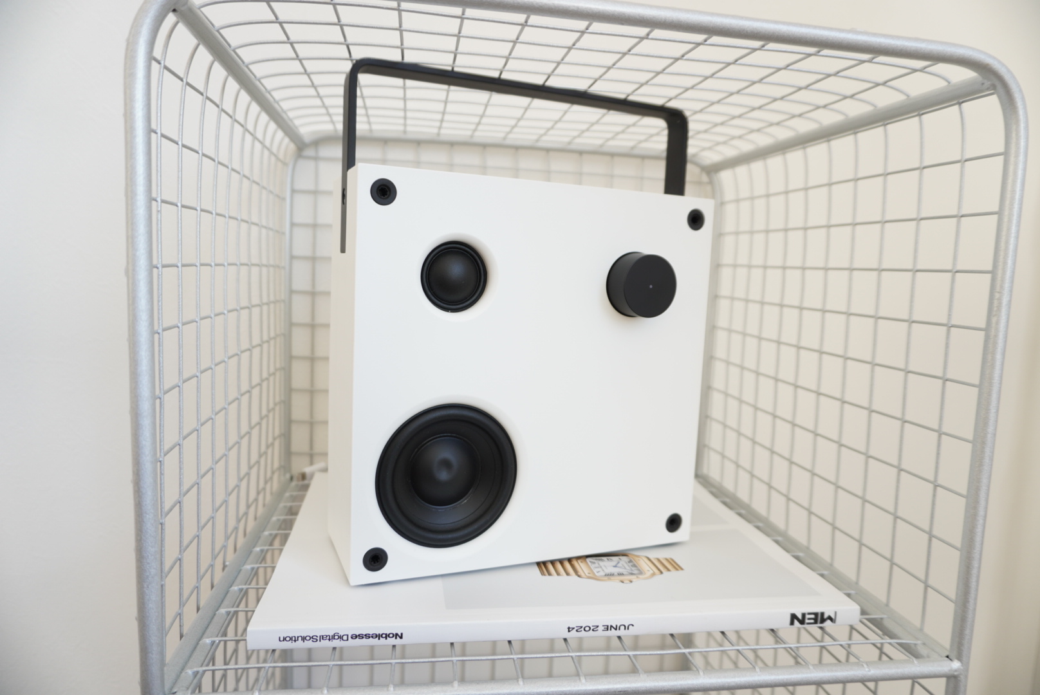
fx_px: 694
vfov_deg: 53.2
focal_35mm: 24
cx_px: 520
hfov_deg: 73.7
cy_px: 348
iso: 125
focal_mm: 16
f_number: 3.5
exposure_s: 1/30
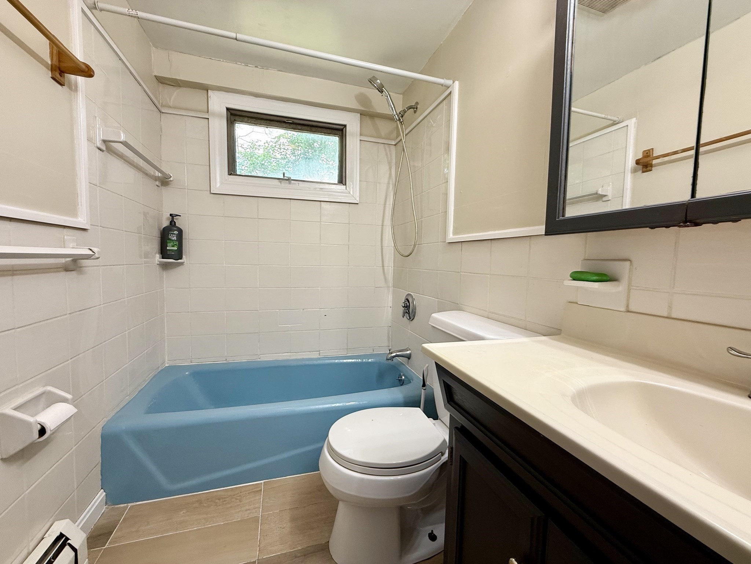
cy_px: 282
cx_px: 376
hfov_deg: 102.1
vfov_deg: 85.7
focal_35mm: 14
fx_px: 304
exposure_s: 1/120
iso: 125
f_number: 2.2
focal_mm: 2.22
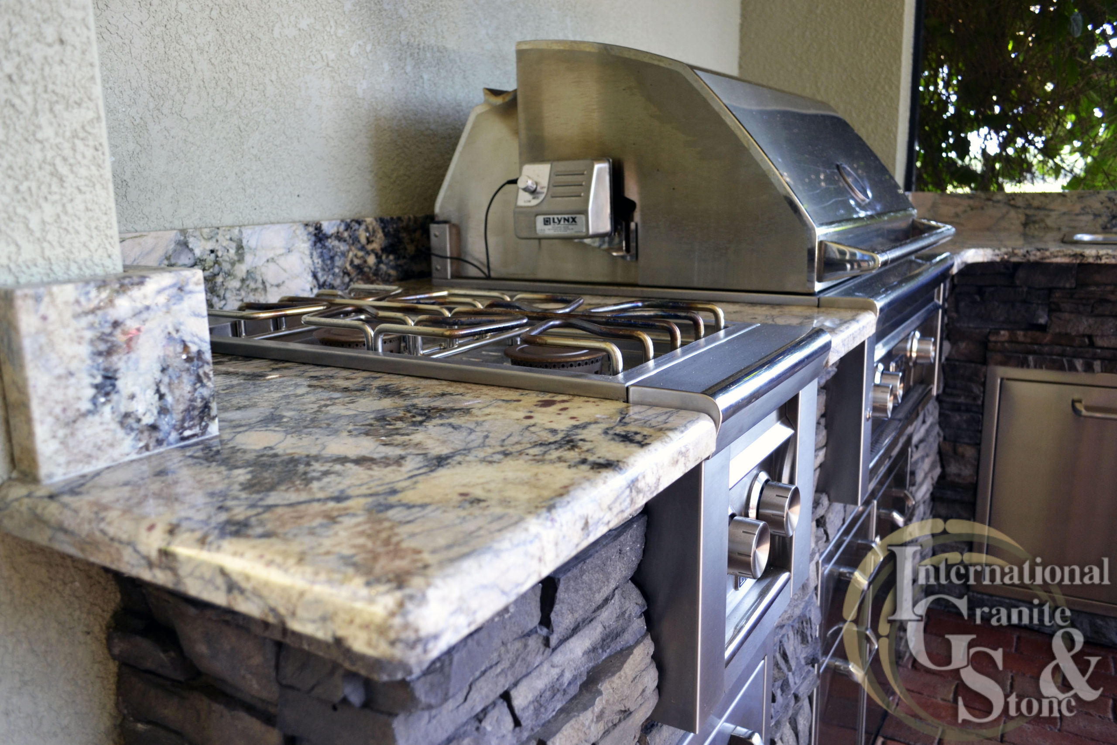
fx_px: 838
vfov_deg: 47.9
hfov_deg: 67.4
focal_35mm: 27
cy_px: 372
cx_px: 558
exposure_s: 1/50
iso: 400
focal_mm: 18
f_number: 3.5
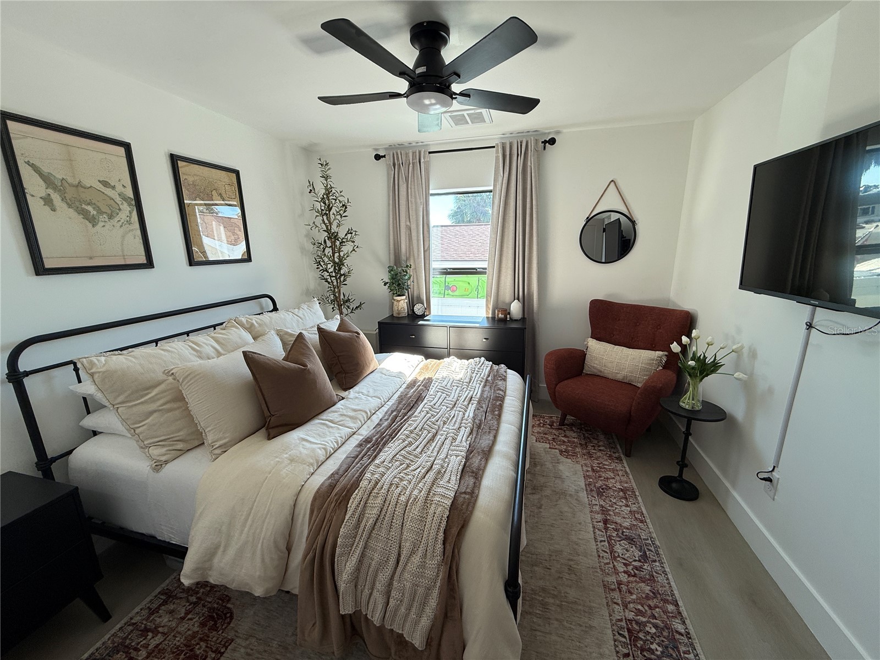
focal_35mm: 14
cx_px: 440
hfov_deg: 102.1
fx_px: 356
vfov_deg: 85.7
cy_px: 330
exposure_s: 1/175
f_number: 2.2
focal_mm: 2.22
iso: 64
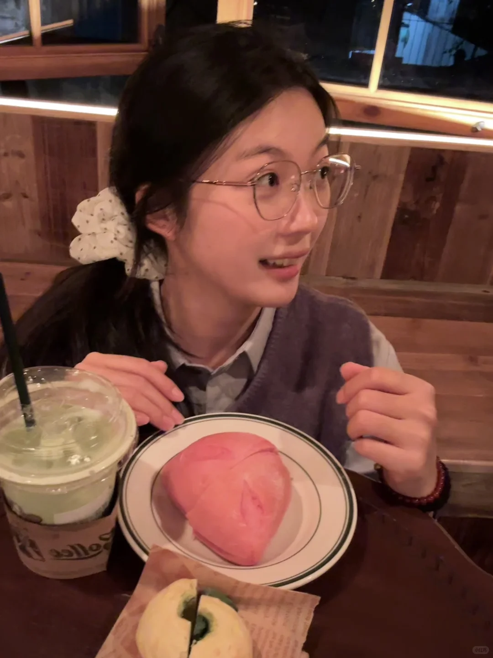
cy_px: 329
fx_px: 570
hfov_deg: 46.8
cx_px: 246
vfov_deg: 60.0
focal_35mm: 30
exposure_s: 1/17
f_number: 1.9
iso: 640
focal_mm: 2.69
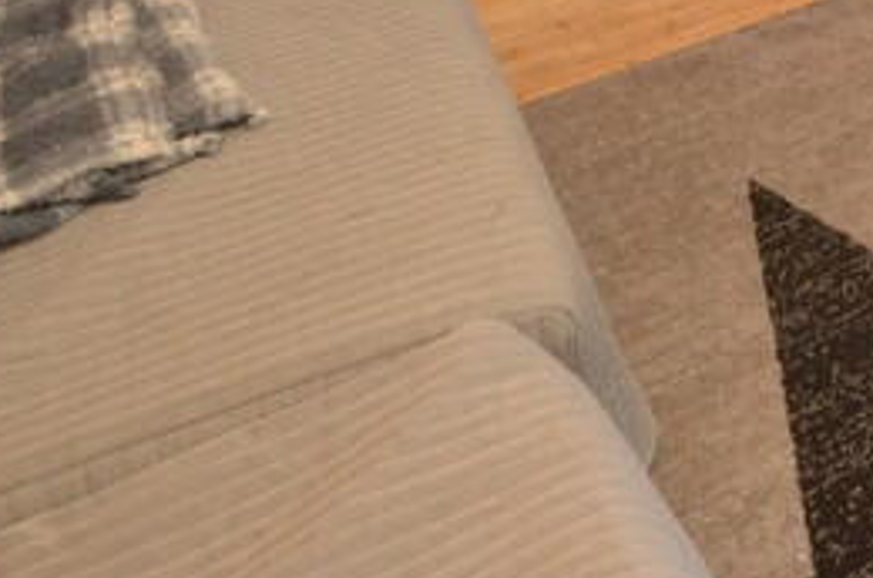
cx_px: 1296
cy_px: -306
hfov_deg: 25.7
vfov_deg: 19.7
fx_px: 1427
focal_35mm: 59
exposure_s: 1/60
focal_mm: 10
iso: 800
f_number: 7.1
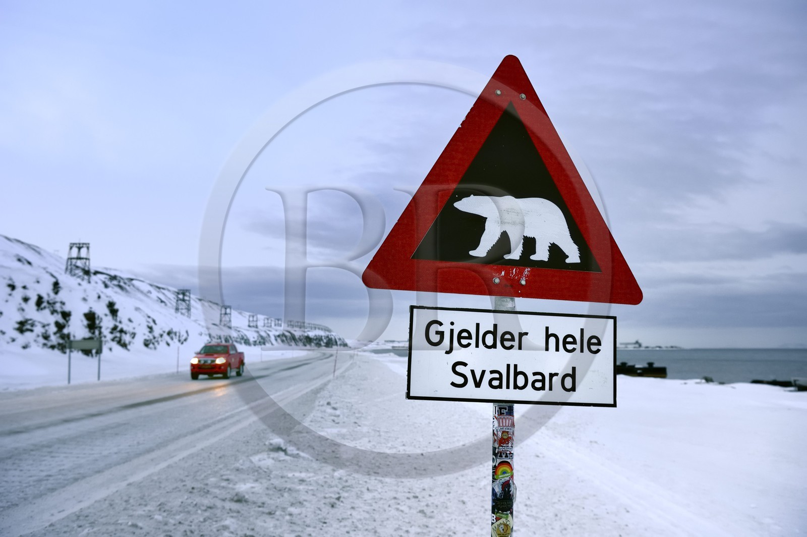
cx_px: 404
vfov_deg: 43.5
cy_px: 268
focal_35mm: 30
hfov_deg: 62.0
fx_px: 672
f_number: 5
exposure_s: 1/100
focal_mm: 30
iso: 1000
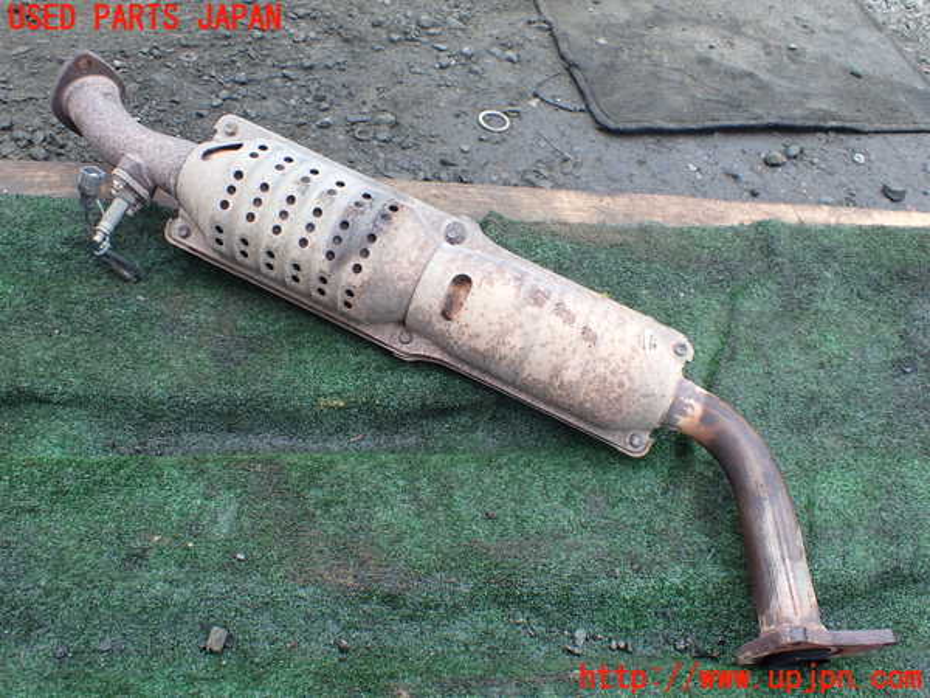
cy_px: 349
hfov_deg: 60.0
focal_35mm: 30
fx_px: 806
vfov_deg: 46.8
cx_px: 465
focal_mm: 5.4
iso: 100
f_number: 3.2
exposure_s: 1/125
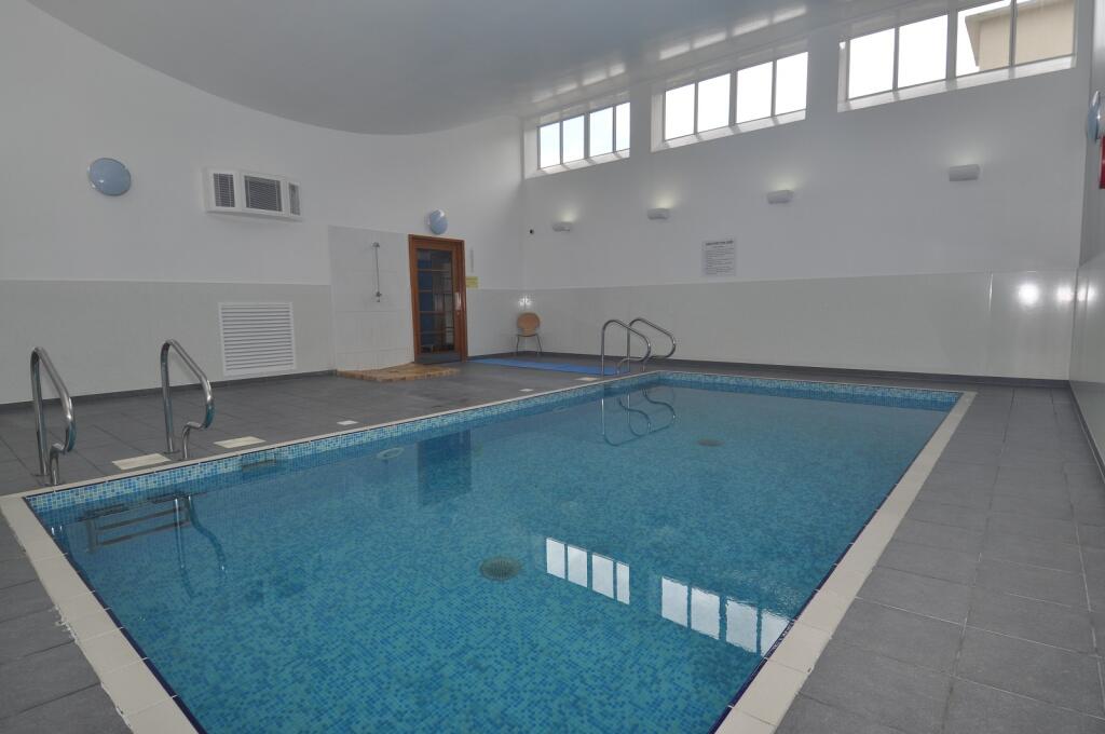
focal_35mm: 18
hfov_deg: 90.1
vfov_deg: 67.2
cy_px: 367
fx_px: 552
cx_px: 552
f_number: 7.1
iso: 200
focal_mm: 12
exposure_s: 1/200
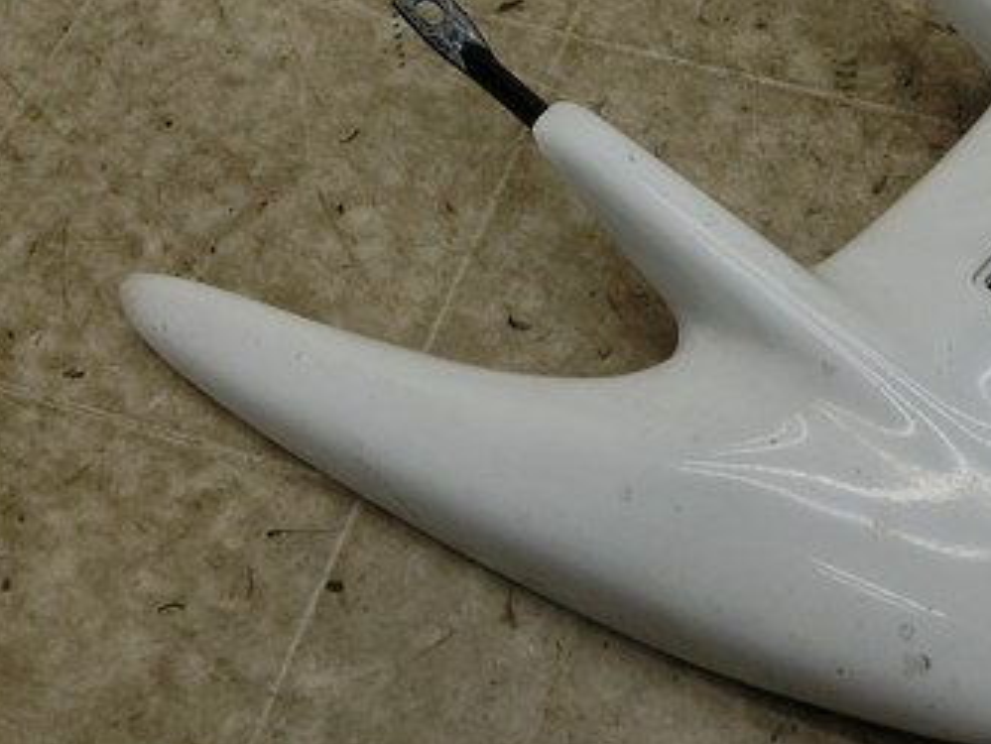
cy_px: 259
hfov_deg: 40.5
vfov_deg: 32.0
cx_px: 777
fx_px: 1289
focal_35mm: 45
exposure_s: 1/250
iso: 160
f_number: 3.5
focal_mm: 4.5
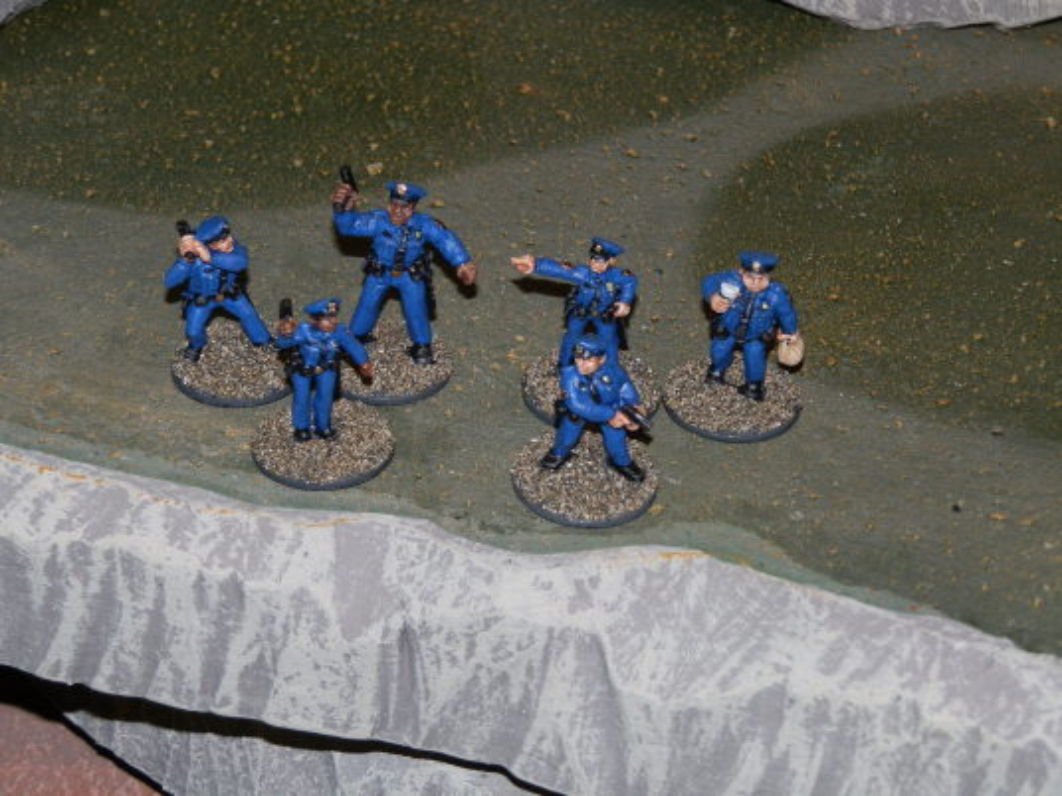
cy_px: 398
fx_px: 3007
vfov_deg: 15.1
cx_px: 531
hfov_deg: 20.0
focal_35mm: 98
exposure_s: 1/125
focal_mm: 17.64
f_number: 4
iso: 100
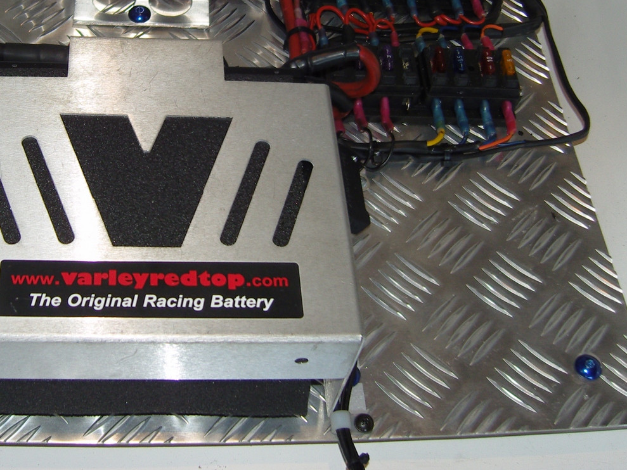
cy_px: 101
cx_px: 203
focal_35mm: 55
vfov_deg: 26.1
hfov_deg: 34.6
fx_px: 996
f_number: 2.8
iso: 100
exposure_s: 1/40
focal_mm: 7.3
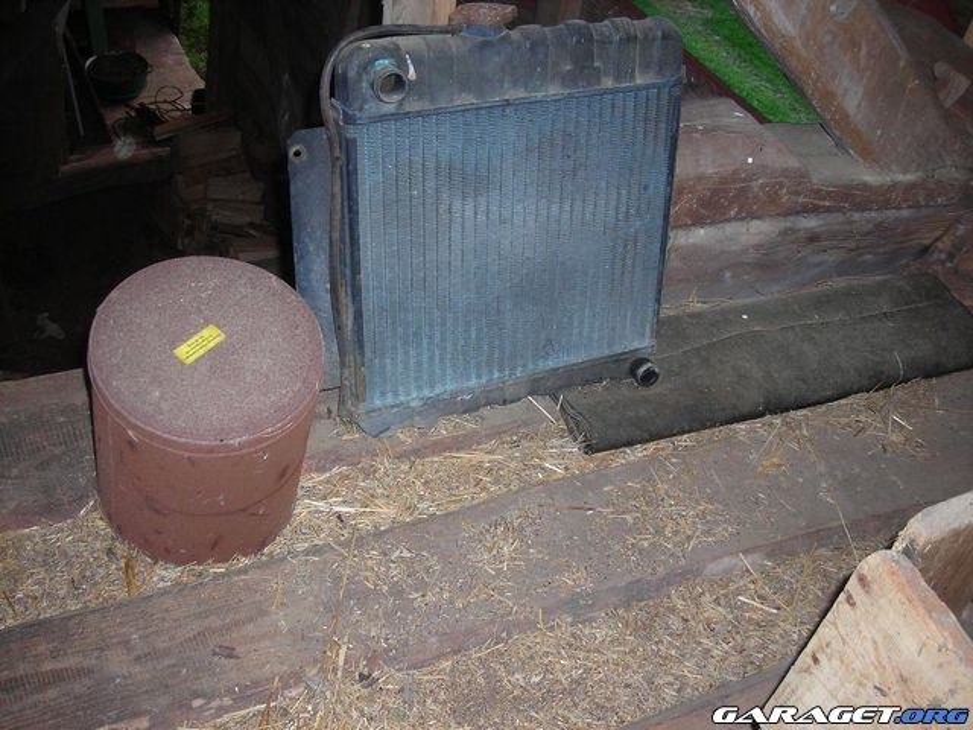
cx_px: 486
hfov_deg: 49.0
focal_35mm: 38
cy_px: 365
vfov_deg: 37.7
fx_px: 1068
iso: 76
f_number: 3.2
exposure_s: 1/60.1
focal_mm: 6.3
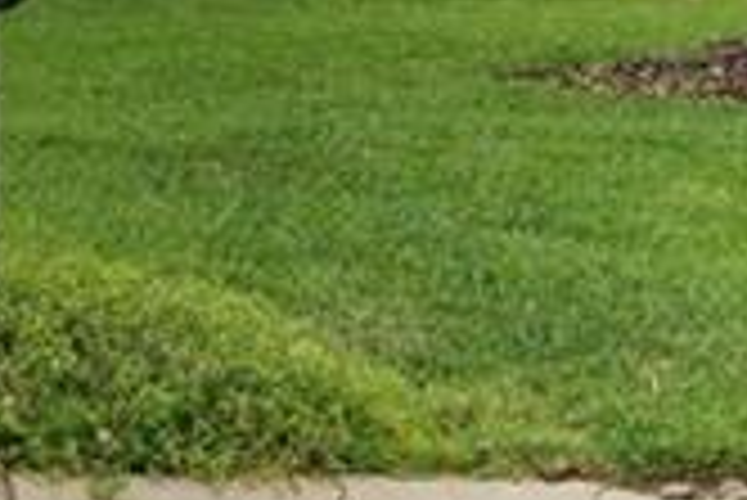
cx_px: -464
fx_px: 3967
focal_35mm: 191
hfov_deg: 10.3
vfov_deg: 6.6
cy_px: -923
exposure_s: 1/30
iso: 200
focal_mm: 31
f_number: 11
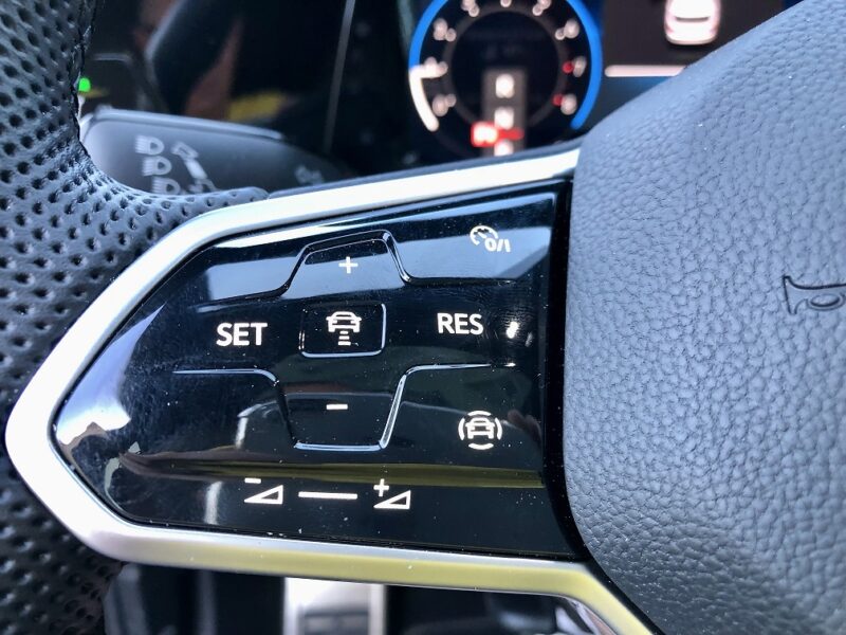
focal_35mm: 28
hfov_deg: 63.4
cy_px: 318
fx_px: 684
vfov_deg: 49.7
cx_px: 423
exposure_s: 1/24
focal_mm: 4
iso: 40
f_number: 1.8
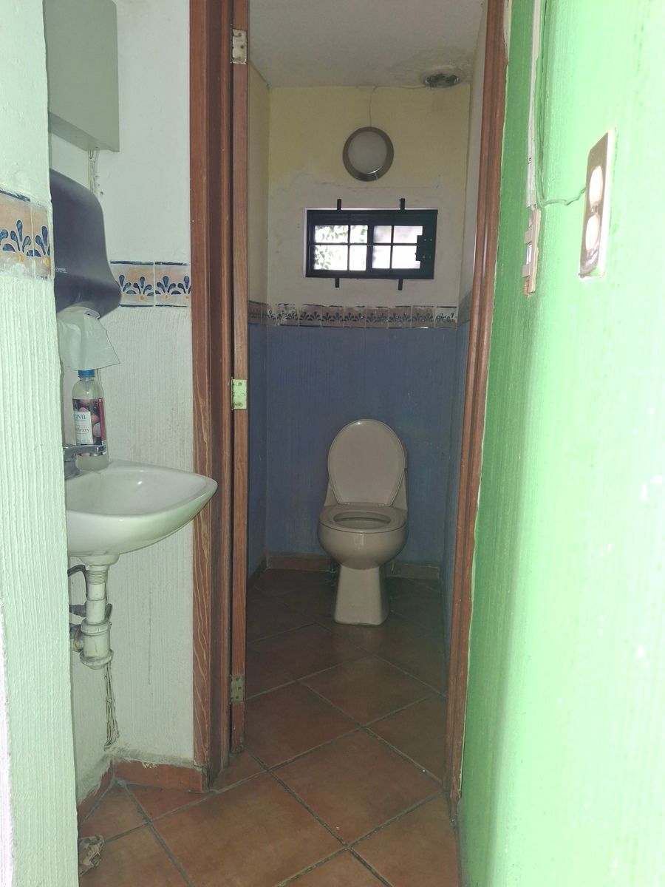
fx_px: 640
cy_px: 444
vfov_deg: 69.4
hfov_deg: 54.9
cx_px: 332
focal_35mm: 25
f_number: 1.8
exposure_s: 1/60
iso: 160
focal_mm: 4.69
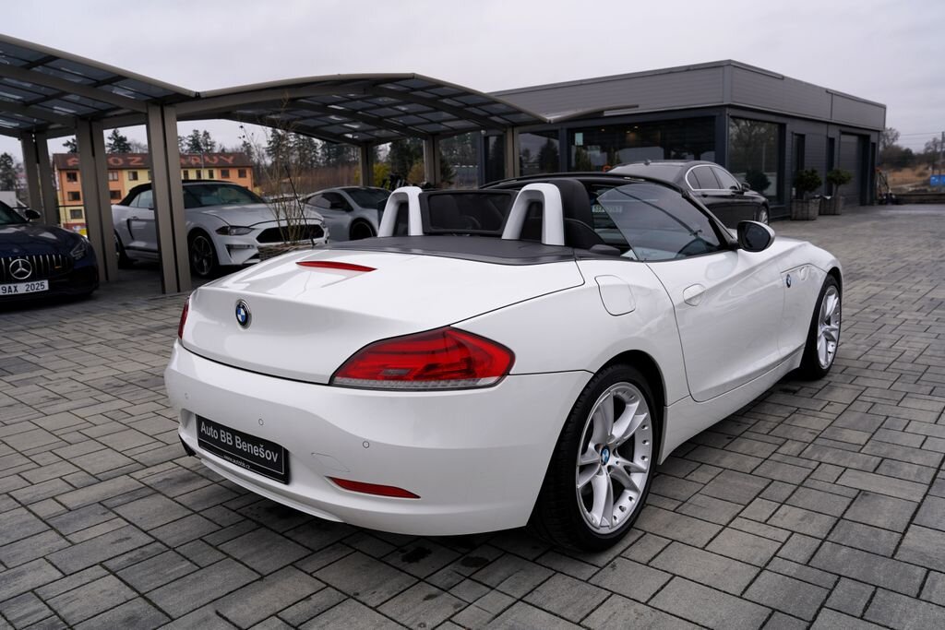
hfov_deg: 67.4
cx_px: 472
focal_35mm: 27
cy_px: 315
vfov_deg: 47.9
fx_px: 709
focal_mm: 27
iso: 100
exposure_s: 1/250
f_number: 6.3
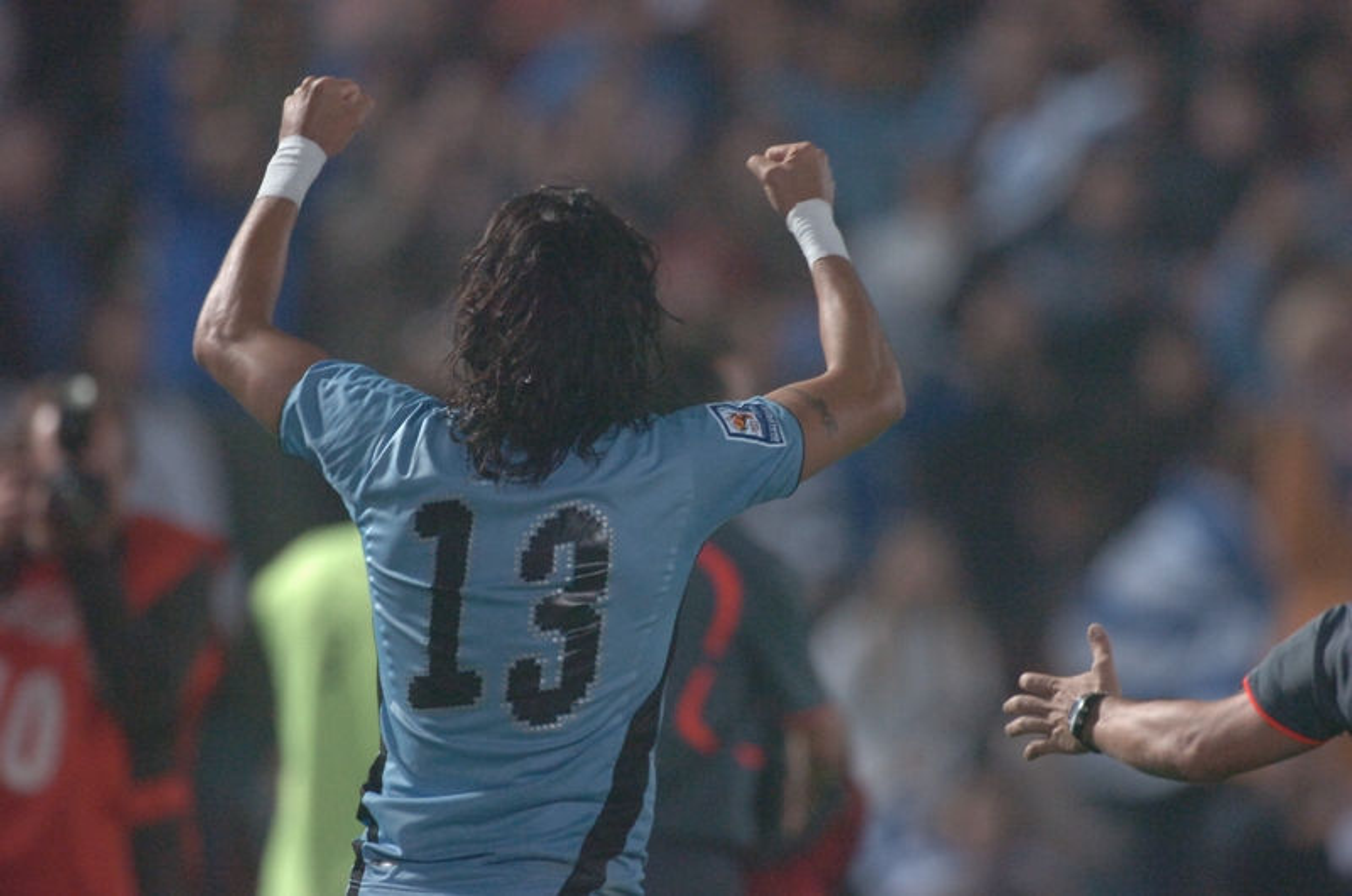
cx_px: 676
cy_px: 448
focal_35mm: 600
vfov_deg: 2.3
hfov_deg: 3.4
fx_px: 22488
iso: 1250
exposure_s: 1/320
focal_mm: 400
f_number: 2.8
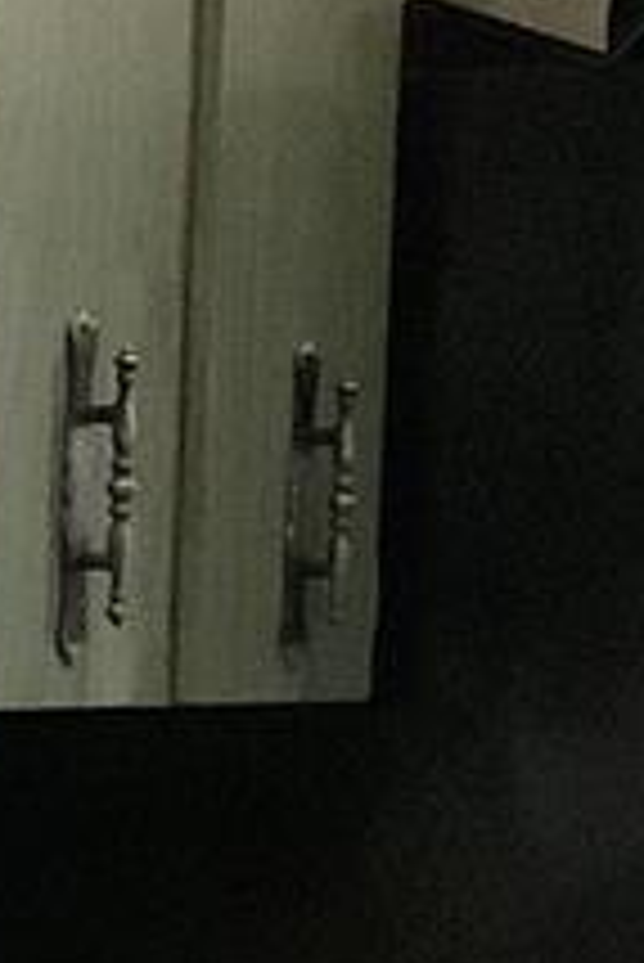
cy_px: 1314
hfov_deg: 7.3
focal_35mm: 181
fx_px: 4849
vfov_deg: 11.0
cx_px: -635
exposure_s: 1/25
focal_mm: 3.3
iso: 500
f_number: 2.4
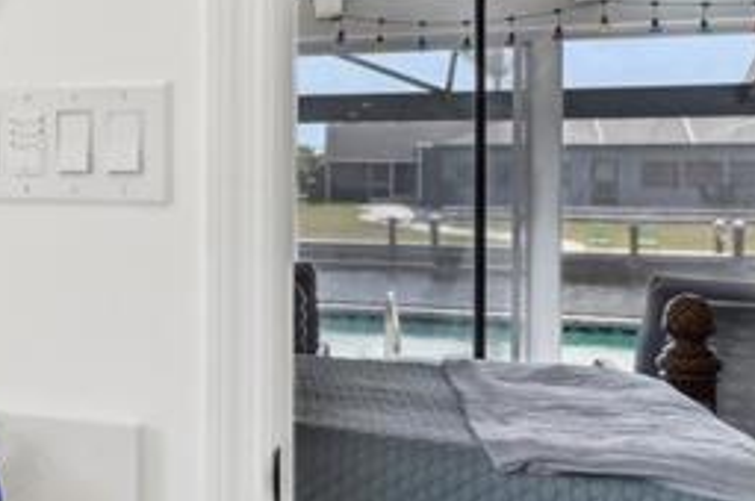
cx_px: -510
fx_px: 1173
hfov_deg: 23.7
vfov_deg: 24.0
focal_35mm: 56
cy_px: 162
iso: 400
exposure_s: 1/250
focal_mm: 14
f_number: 8
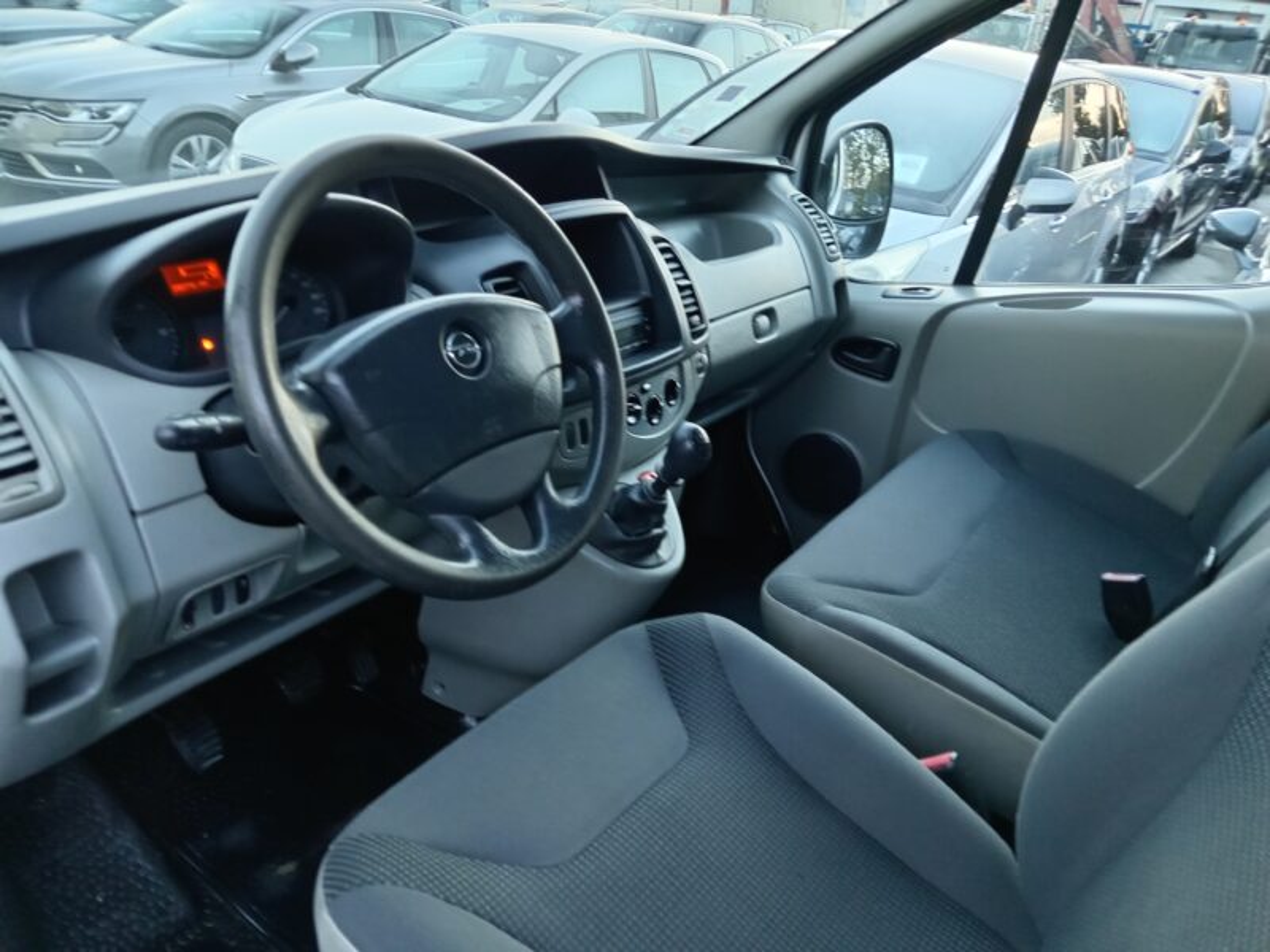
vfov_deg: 54.9
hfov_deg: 69.4
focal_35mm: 25
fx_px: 917
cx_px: 635
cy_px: 476
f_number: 1.8
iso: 550
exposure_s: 1/25
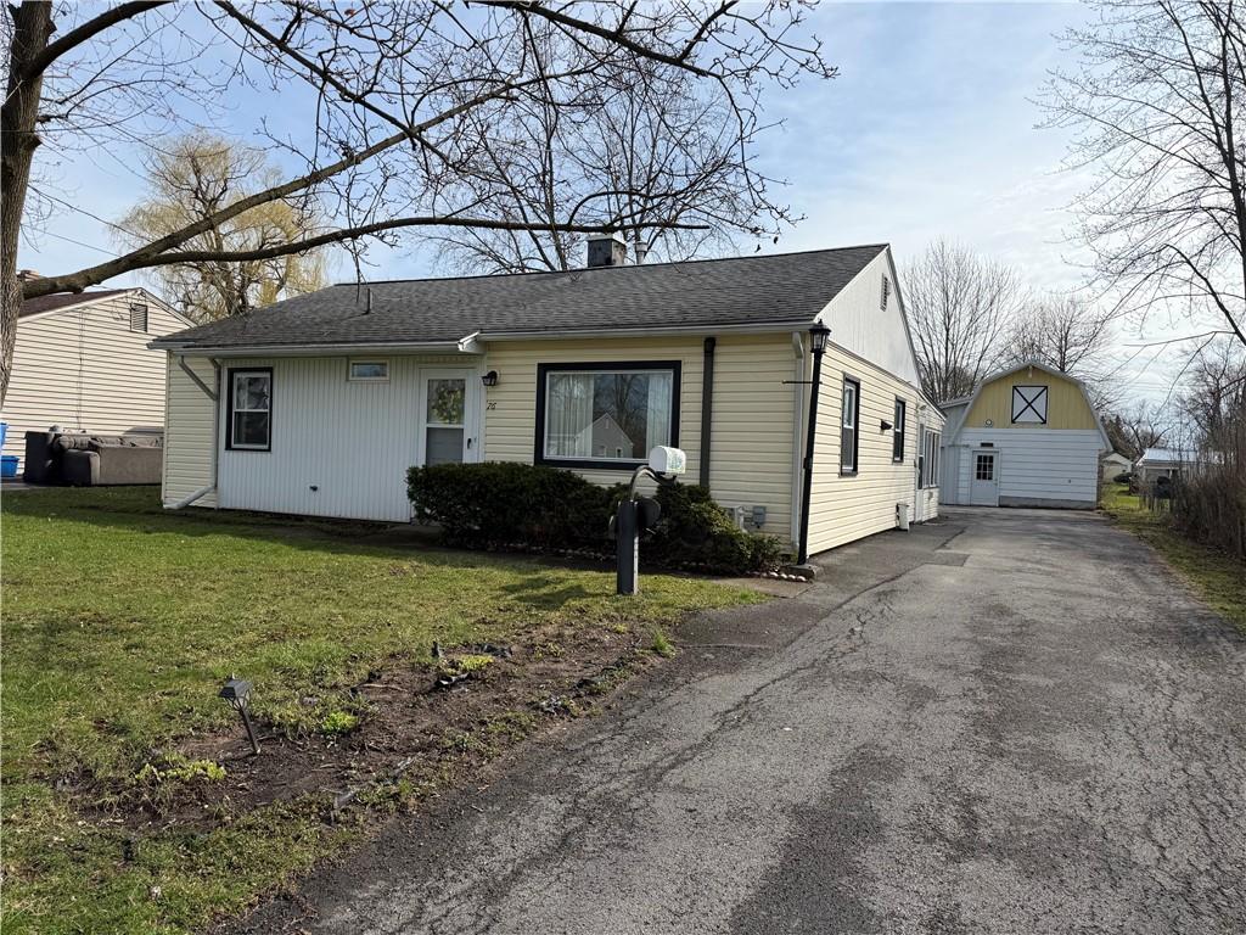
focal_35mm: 24
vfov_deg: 56.8
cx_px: 623
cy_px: 468
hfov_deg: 71.6
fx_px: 864
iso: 80
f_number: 1.78
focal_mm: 6.76
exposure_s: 1/5319
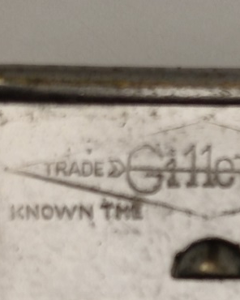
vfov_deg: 7.6
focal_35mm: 253
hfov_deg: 6.1
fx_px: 2246
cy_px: 237
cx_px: 199
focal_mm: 6.72
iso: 268
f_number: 1.69
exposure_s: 1/120
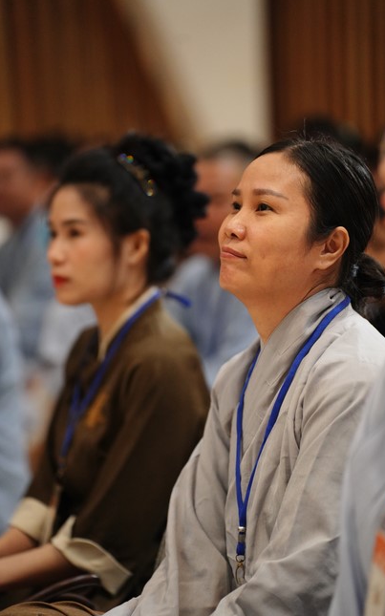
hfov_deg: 8.5
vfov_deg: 13.6
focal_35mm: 154
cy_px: 308
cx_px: 205
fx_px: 2586
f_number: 2.8
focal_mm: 150
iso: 5000
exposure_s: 1/400
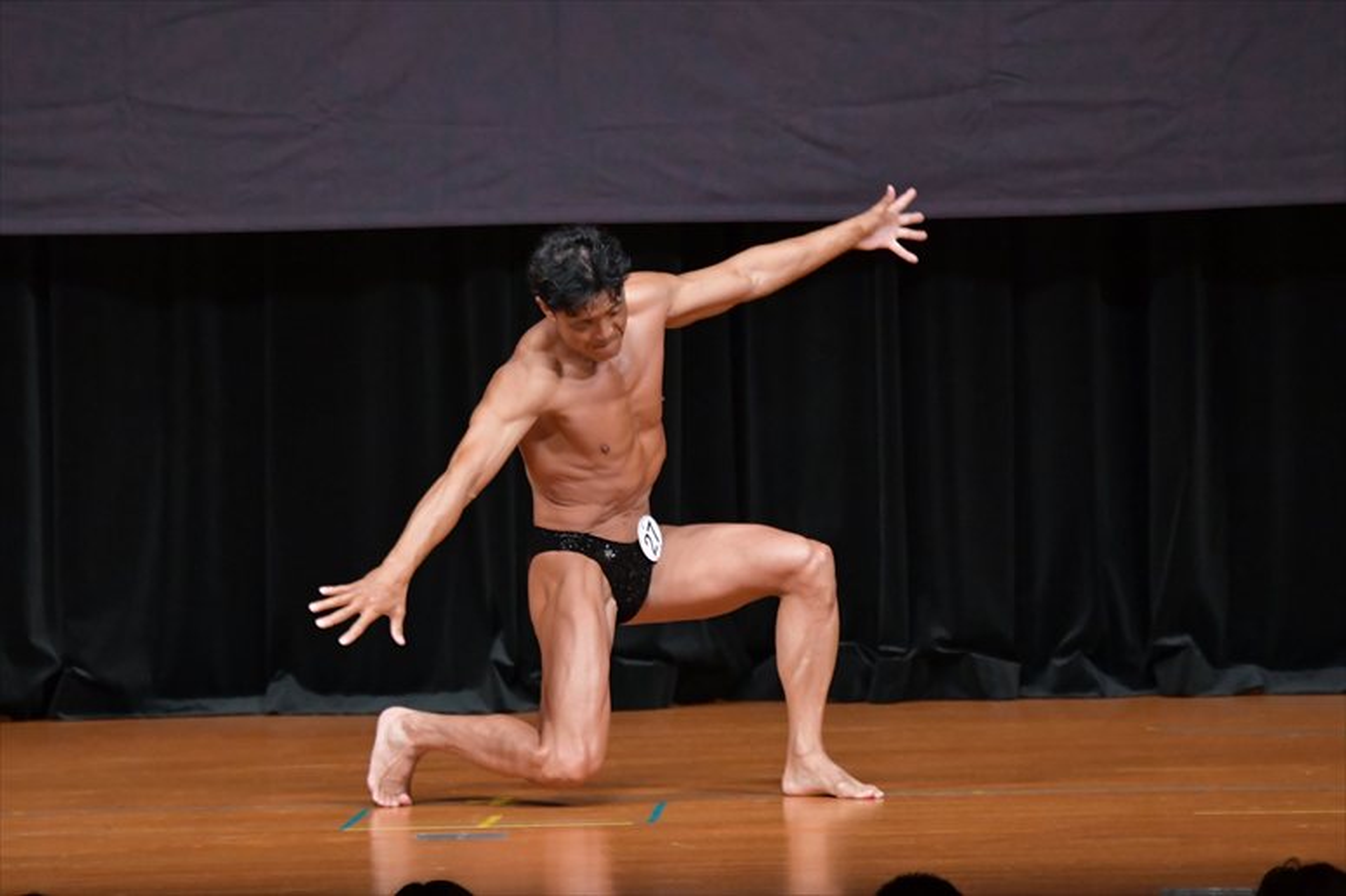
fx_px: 11772
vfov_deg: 4.4
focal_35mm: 315
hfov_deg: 6.5
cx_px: 673
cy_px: 448
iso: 5000
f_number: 5.6
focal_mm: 210
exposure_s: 1/400
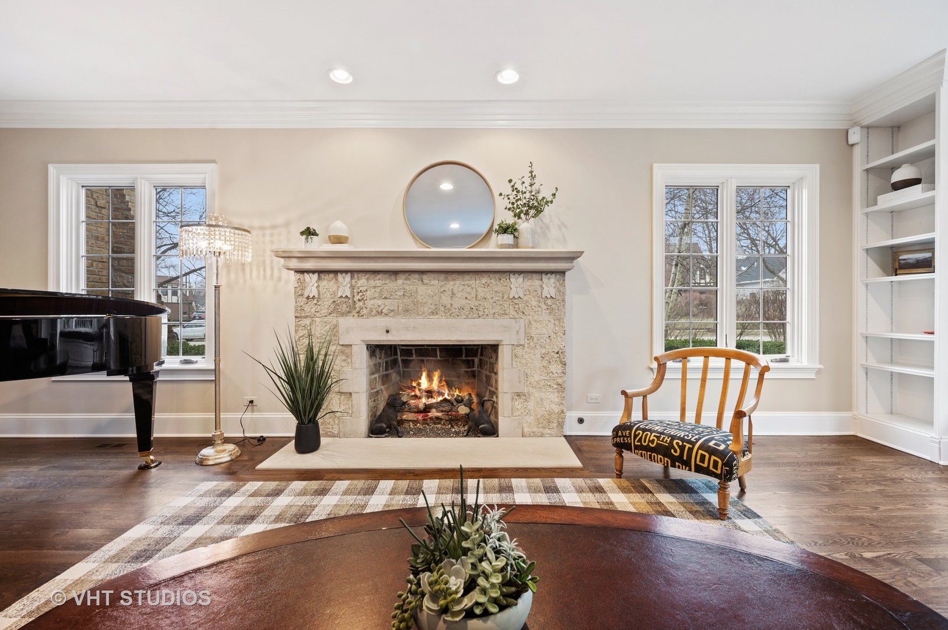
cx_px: 474
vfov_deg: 81.1
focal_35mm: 14
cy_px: 315
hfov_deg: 104.3
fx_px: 368
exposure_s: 2.5
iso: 100
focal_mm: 14
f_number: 9
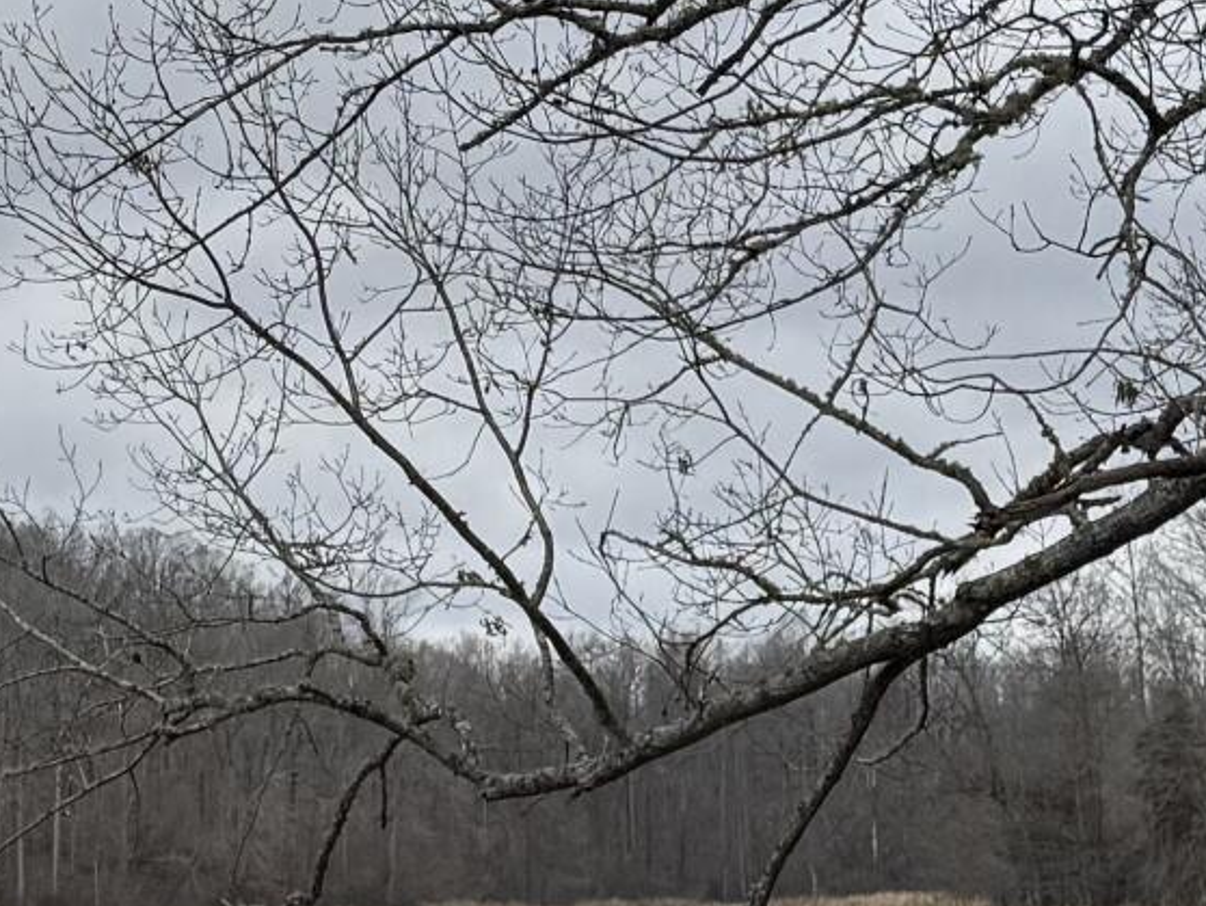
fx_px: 4496
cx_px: 255
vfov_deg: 11.5
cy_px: 279
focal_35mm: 129
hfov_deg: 15.2
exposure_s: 1/4950
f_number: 1.78
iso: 80
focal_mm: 6.76
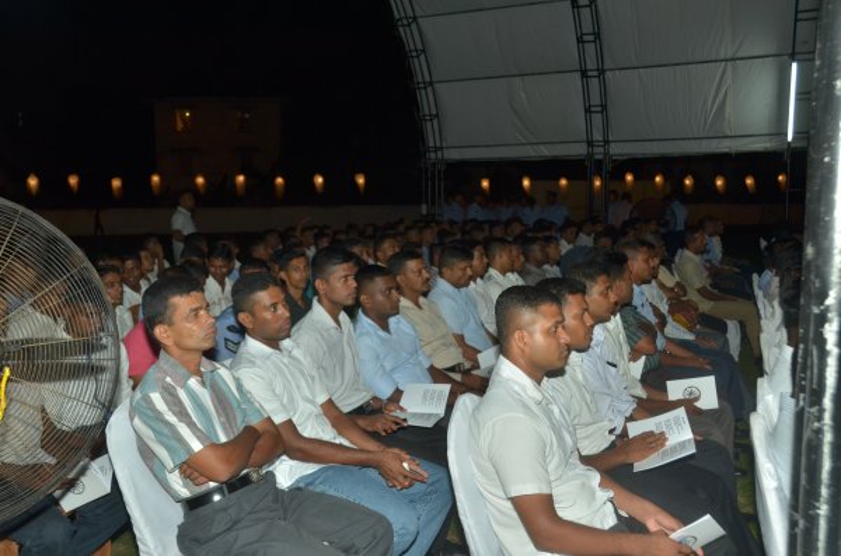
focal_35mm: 33
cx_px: 420
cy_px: 278
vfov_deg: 39.8
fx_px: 769
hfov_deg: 57.3
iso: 320
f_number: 5
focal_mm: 22
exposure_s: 1/80
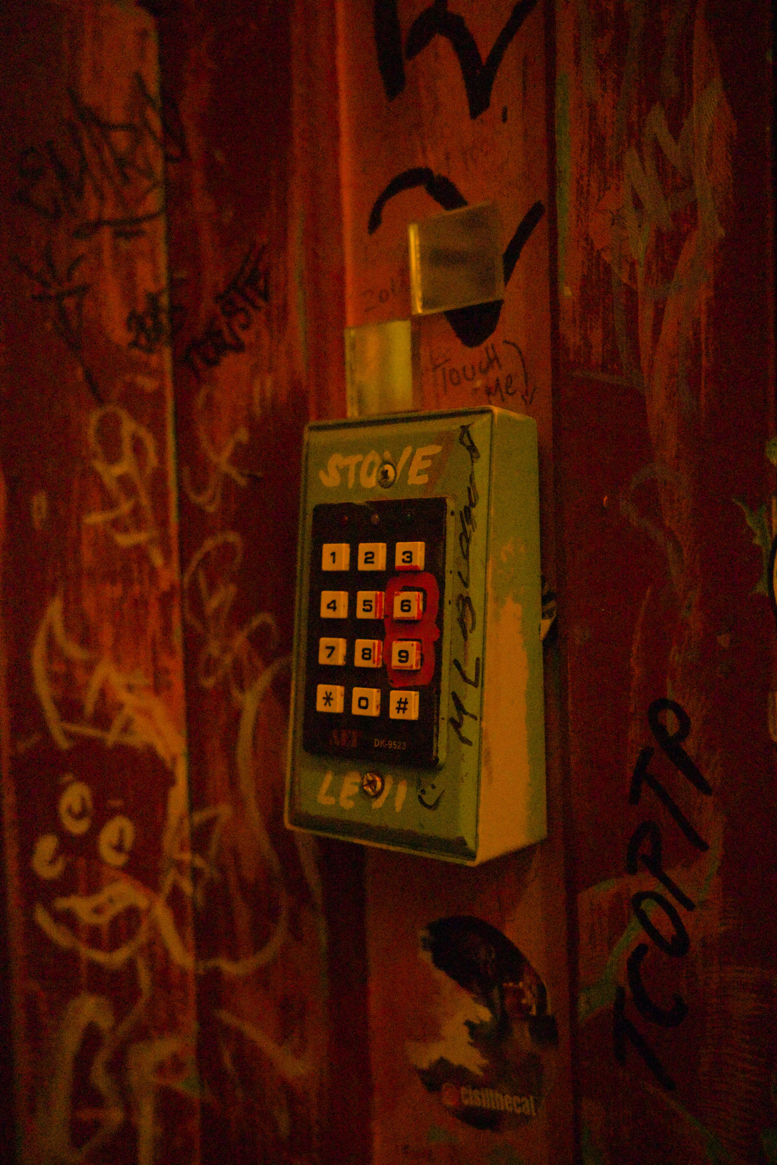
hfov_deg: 33.4
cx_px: 388
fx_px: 1295
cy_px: 582
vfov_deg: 48.5
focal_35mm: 40
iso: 8000
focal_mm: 26
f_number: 2.8
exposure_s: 1/30
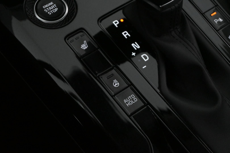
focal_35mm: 75
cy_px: 76
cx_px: 115
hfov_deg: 27.0
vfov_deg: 18.2
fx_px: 479
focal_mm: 50
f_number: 6.3
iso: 7200
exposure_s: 1/80
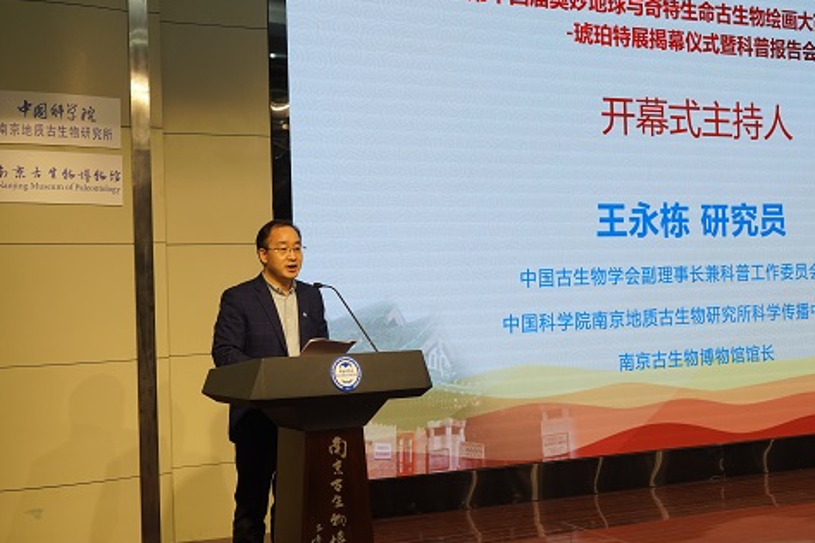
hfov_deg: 39.9
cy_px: 293
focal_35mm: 50
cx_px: 422
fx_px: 1123
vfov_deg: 27.2
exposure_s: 1/160
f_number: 4
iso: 400
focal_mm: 27
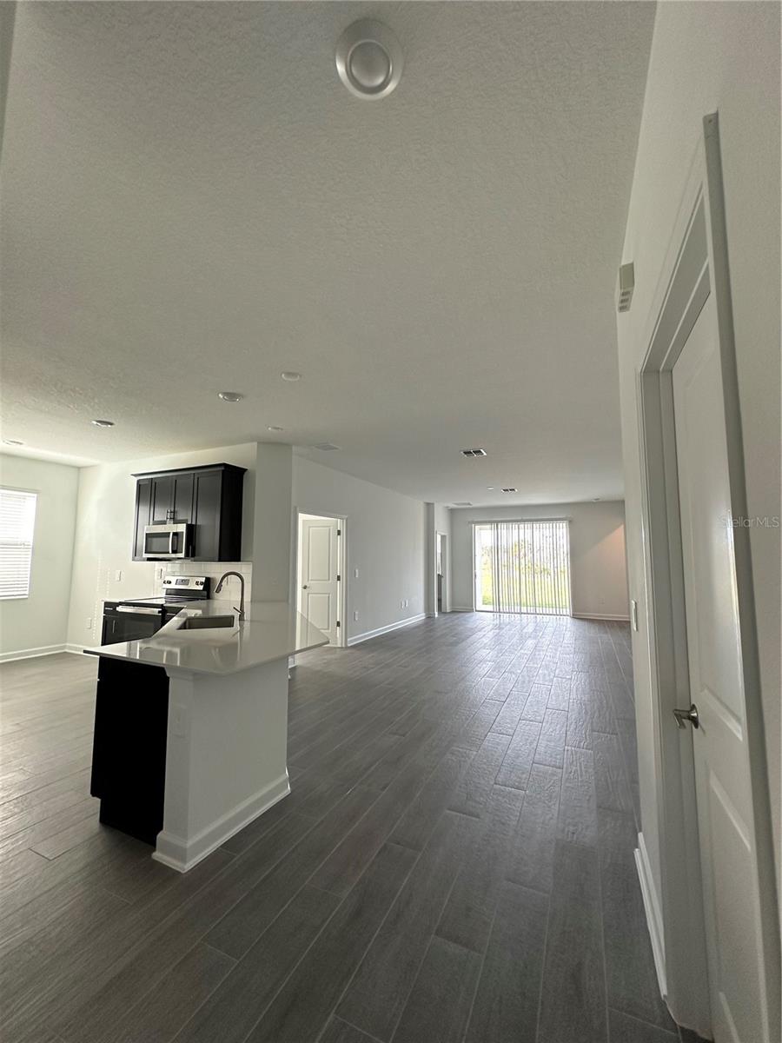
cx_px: 391
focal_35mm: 14
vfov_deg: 102.1
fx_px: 422
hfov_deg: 85.7
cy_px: 522
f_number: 2.2
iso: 160
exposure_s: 1/120
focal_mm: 2.22
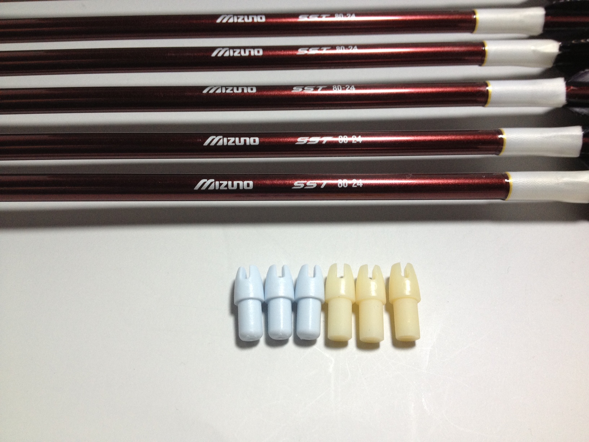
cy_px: 221
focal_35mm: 35
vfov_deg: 40.7
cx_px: 294
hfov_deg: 52.6
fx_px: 596
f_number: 2.4
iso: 100
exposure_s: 1/120
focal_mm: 4.28
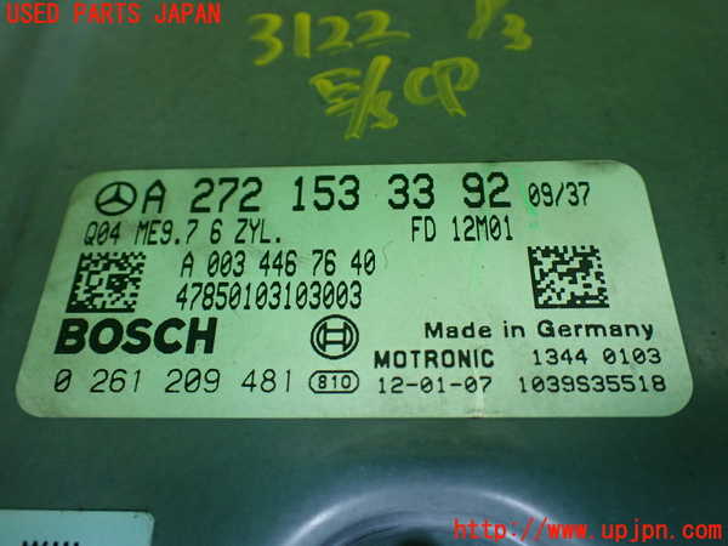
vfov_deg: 46.8
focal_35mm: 30
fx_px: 631
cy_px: 273
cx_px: 364
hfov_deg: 60.0
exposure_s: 1/125
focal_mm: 5.4
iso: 320
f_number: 2.3
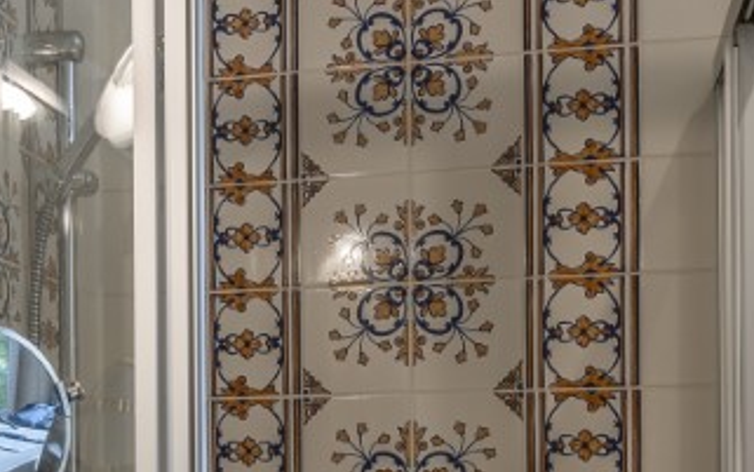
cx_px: 76
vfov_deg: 16.6
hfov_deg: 25.9
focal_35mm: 77
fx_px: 1583
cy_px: 470
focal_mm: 15
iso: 100
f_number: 6.3
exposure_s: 1/5
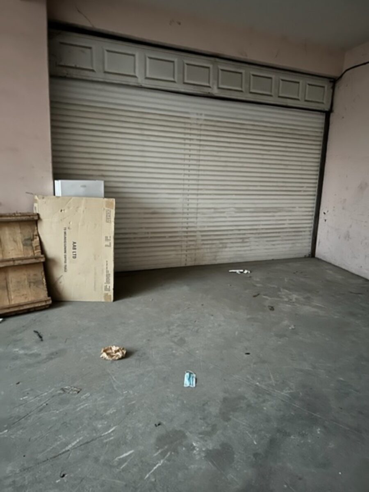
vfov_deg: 67.3
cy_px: 246
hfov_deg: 53.1
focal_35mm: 26
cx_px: 184
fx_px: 370
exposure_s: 1/10
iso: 800
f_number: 1.5
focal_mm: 5.7
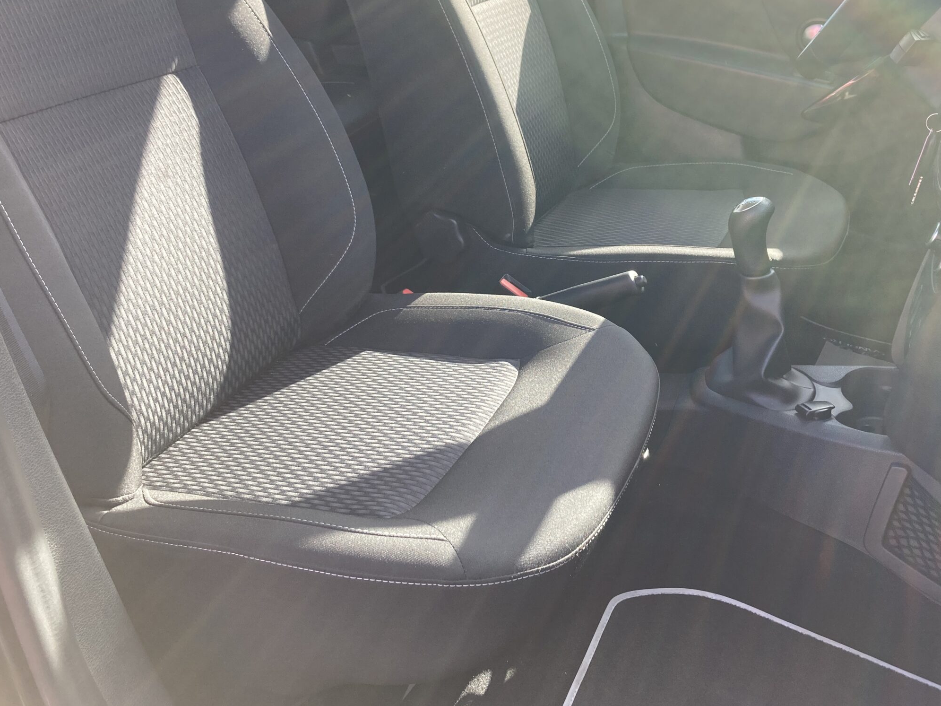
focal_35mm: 36
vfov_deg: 39.5
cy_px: 286
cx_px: 543
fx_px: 979
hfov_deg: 51.2
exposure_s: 1/121
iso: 25
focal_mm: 3.99
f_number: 1.8
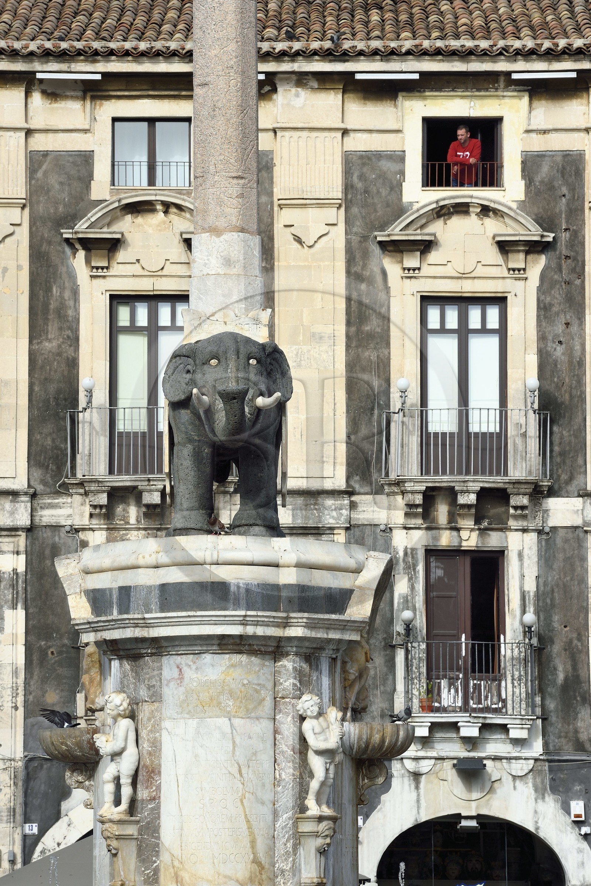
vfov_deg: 12.5
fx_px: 4063
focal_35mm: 165
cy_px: 443
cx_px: 296
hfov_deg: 8.3
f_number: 11
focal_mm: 165
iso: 200
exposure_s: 1/320
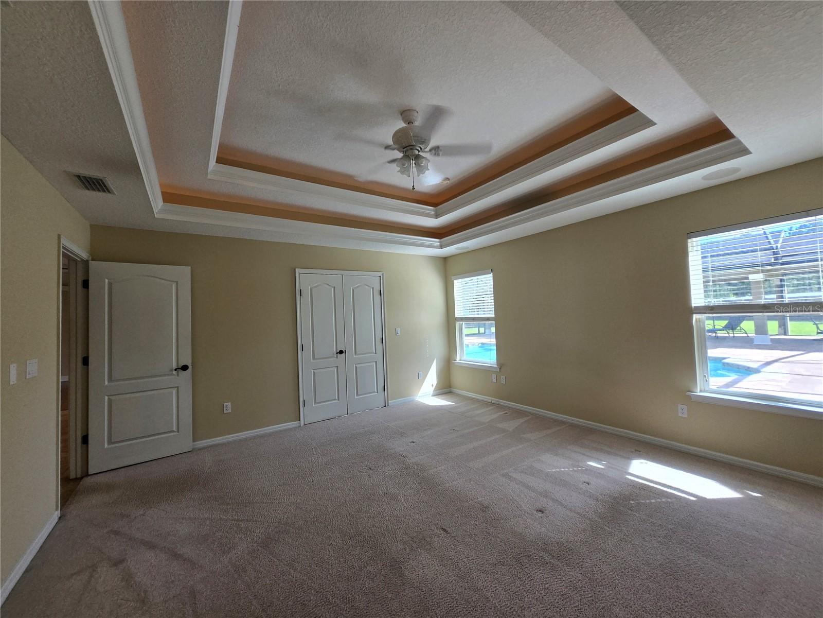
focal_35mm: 13
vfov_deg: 89.9
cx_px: 412
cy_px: 309
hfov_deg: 106.2
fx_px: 309
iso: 40
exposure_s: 1/60
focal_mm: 1.7
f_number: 2.2
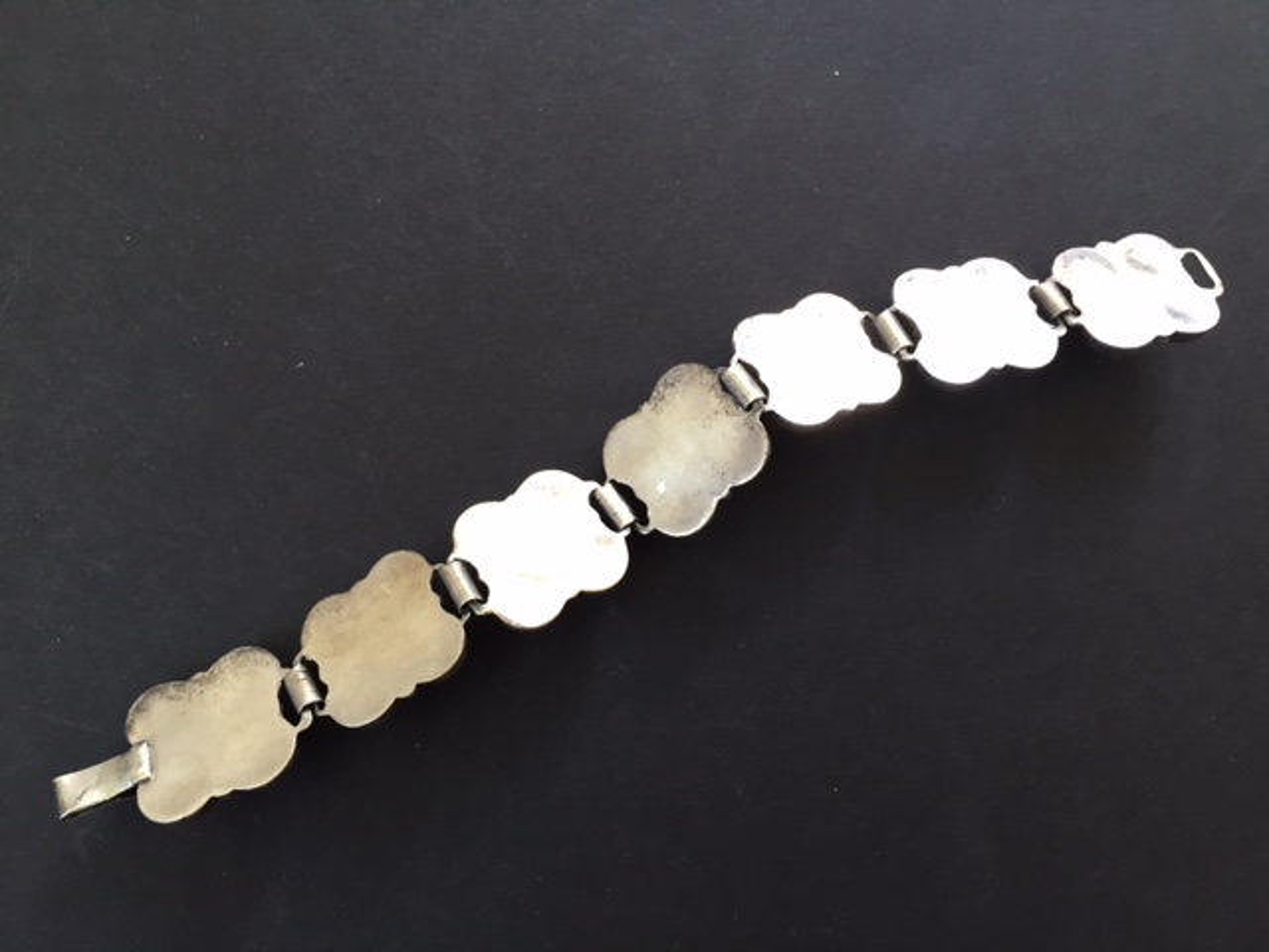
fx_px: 1063
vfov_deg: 48.2
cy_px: 476
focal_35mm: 29
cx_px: 634
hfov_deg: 61.7
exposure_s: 1/30
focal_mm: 4.15
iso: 64
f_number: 2.2
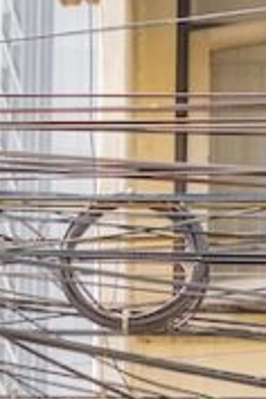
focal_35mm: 226
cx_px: 566
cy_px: 902
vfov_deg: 8.5
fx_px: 2505
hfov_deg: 5.9
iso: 100
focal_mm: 36
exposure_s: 1/200
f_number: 2.8
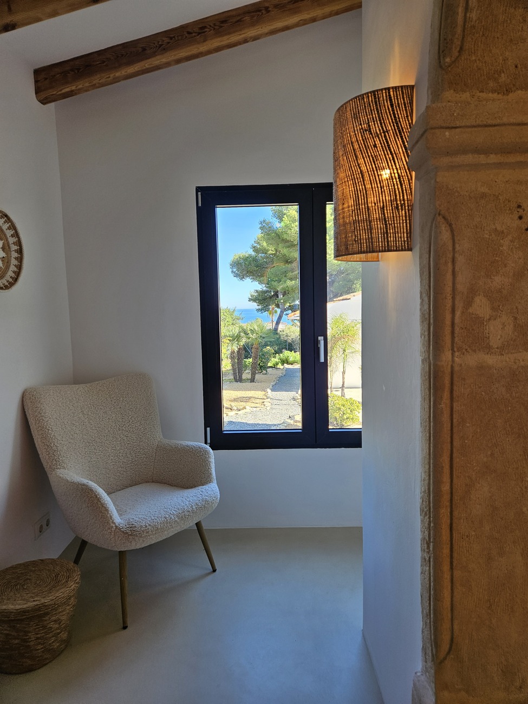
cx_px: 264
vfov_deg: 73.9
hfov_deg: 58.9
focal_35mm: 23
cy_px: 352
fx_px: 468
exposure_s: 1/100
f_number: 1.8
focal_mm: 5.4
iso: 32
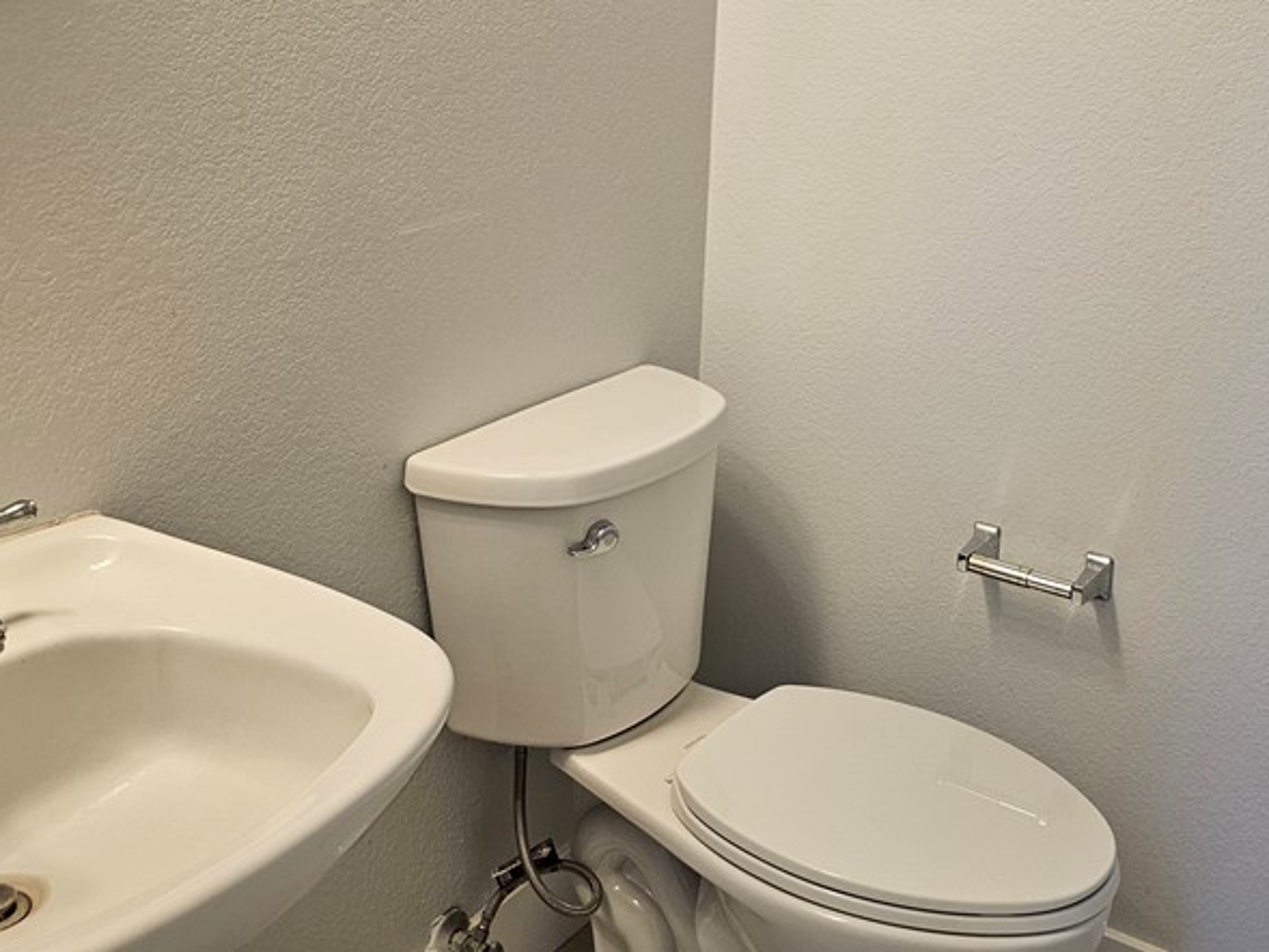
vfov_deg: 35.4
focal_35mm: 40
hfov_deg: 46.4
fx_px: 1467
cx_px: 797
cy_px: 271
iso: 160
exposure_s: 1/120
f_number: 1.7
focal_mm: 6.3
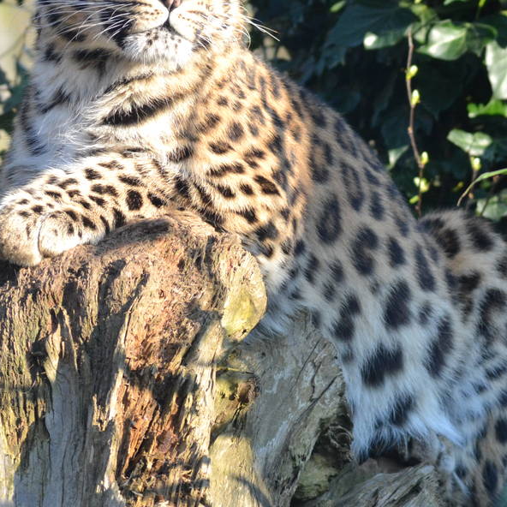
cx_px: 260
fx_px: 8567
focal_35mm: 517
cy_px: 197
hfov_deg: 3.4
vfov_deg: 3.4
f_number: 5
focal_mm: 150
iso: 900
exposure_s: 1/500
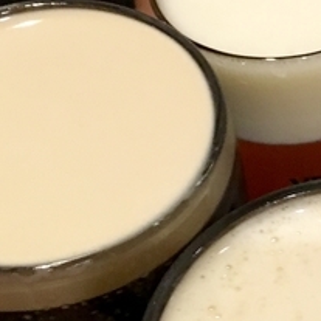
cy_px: 205
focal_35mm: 99
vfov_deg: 17.5
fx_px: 1039
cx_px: 431
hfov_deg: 16.5
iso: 200
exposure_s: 1/15
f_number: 2.2
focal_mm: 4.15
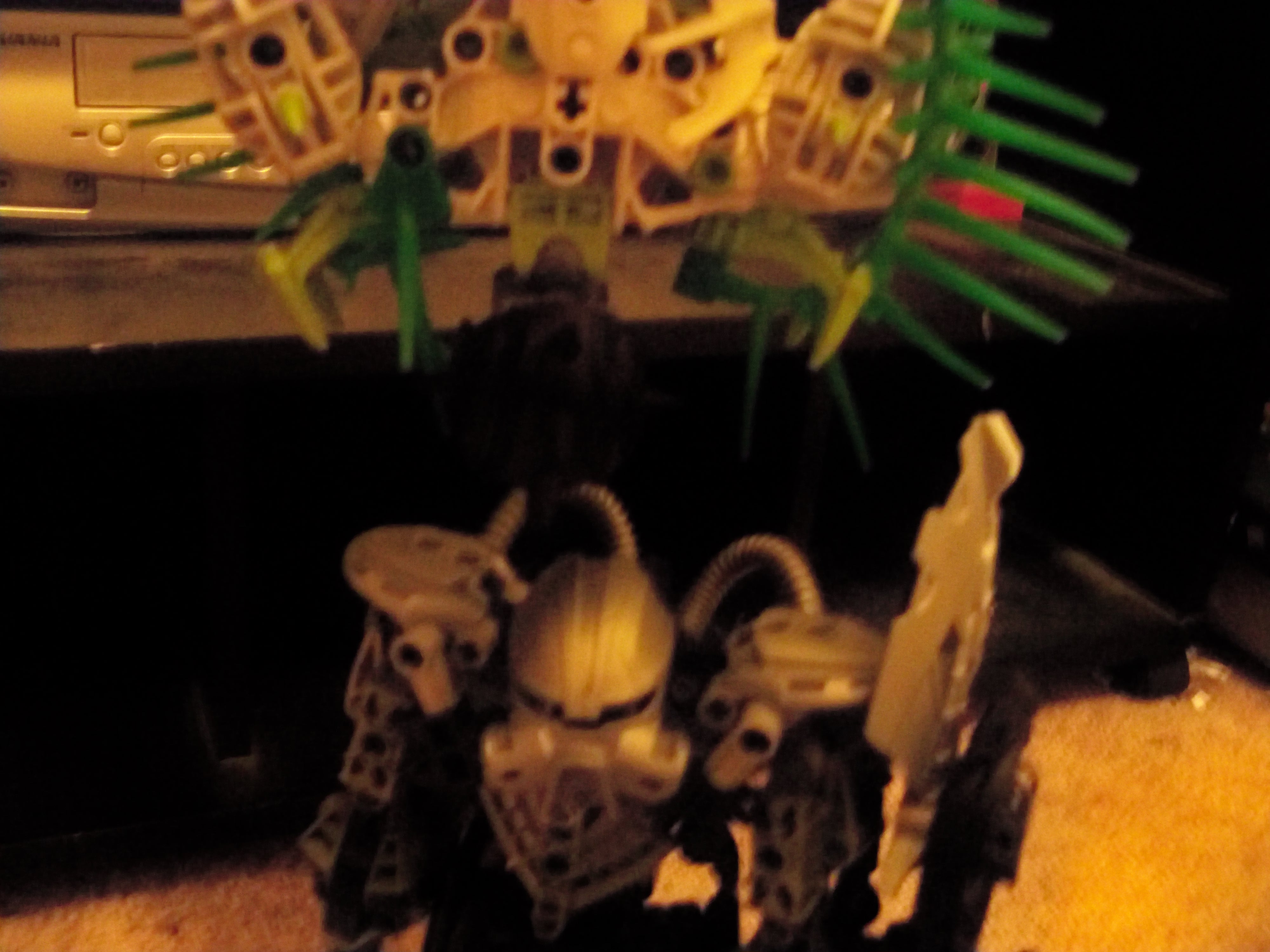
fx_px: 1284
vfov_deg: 40.7
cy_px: 476
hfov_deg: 52.6
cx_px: 635
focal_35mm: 35
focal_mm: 6.2
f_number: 3.5
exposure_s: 1/8
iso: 800
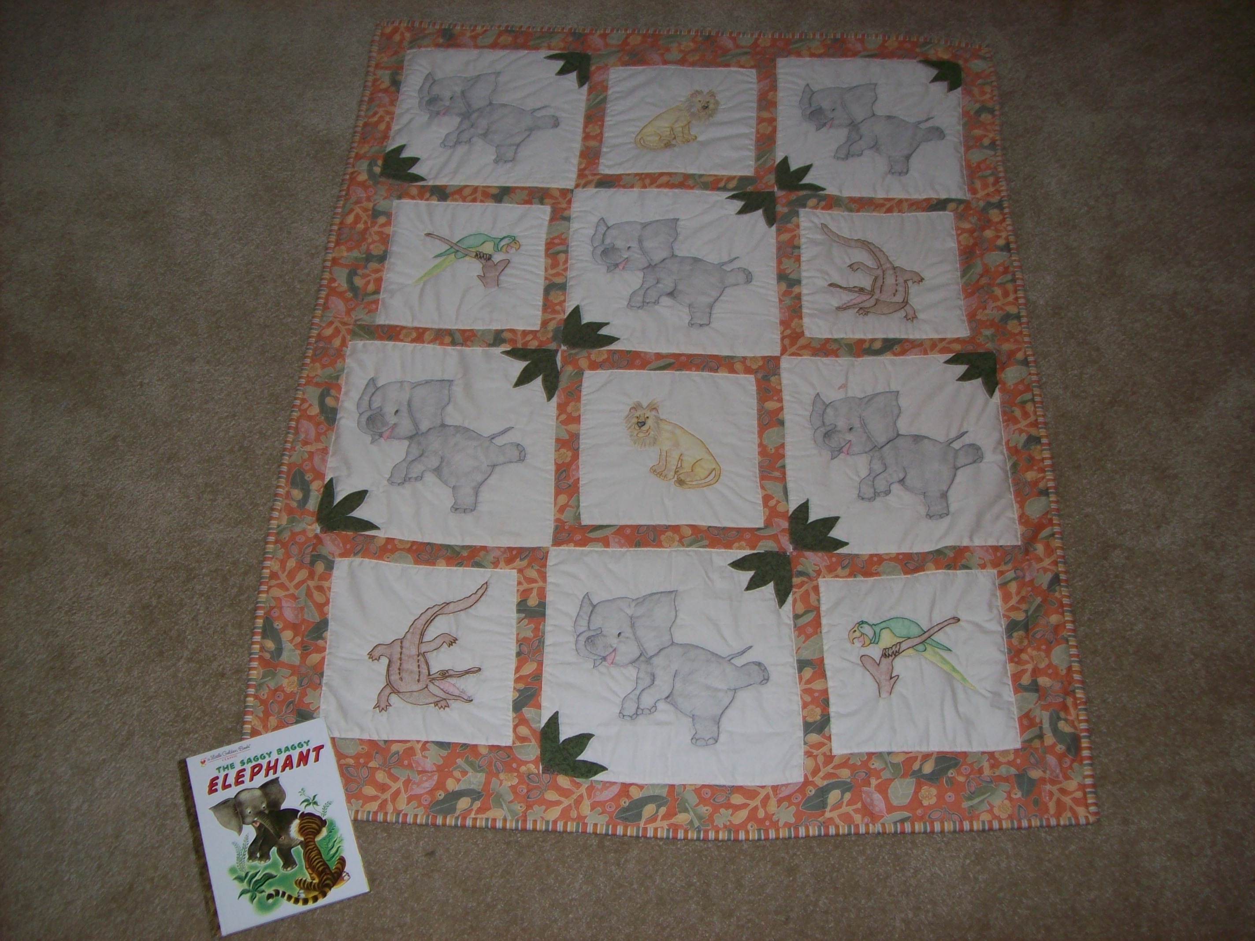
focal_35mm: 36
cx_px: 628
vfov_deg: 39.6
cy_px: 470
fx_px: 1305
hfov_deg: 51.4
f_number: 2.7
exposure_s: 1/64
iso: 80
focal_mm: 6
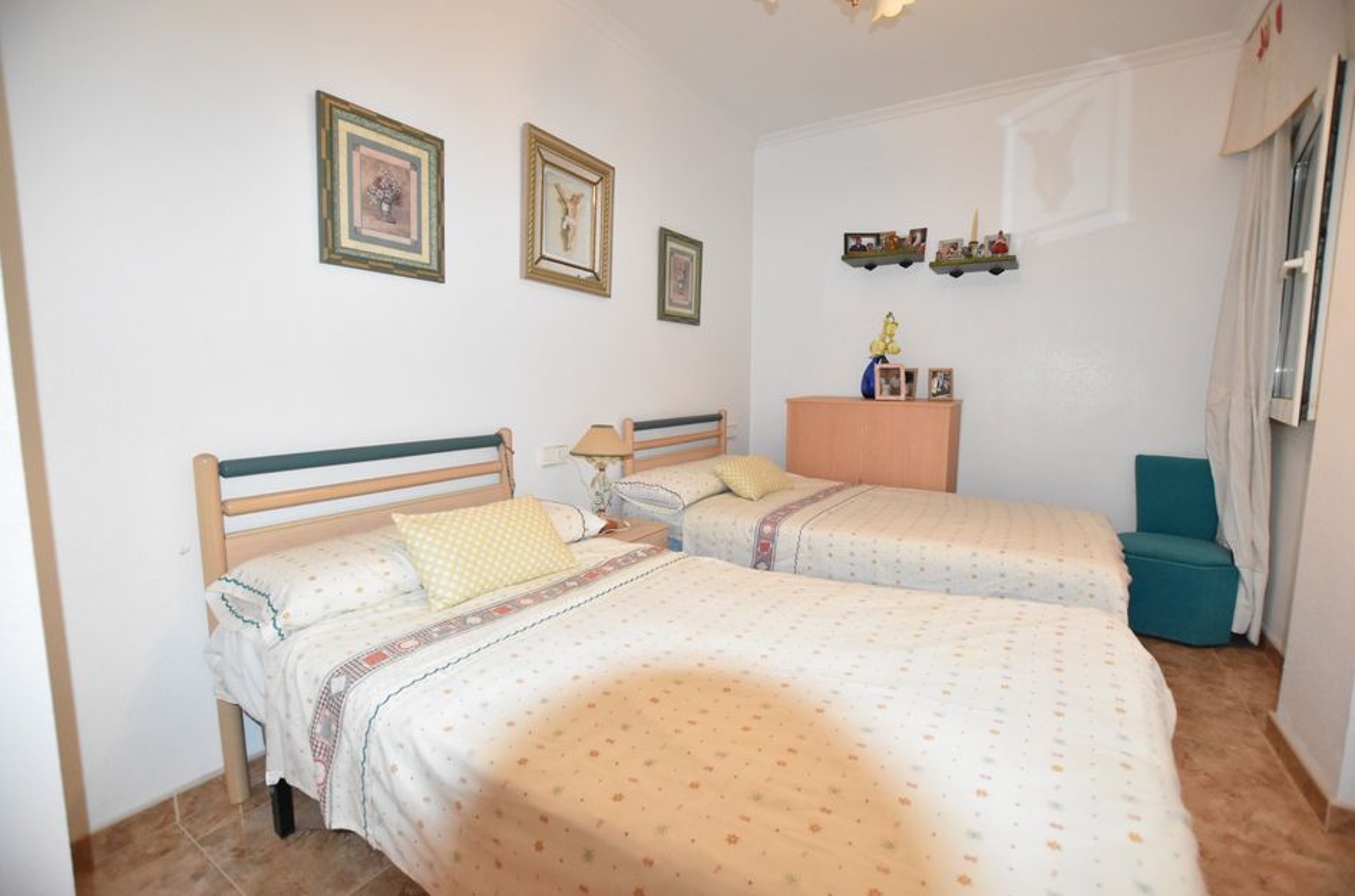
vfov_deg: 77.0
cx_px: 678
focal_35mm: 15
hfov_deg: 100.5
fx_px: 563
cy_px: 448
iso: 2800
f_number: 3.5
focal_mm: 10
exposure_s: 1/200
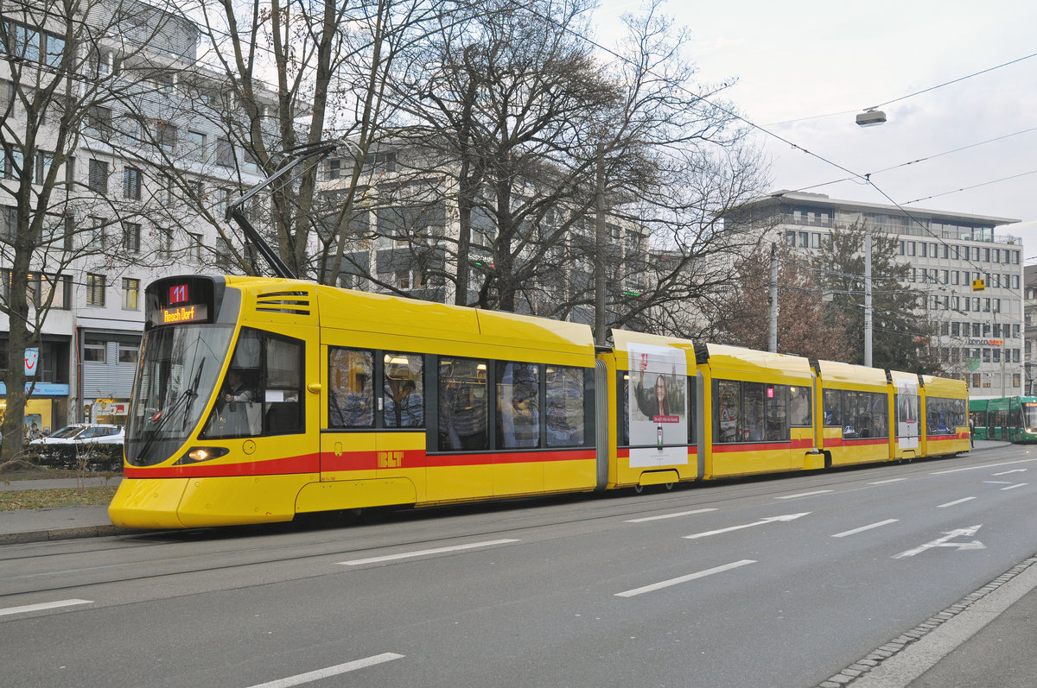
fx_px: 1036
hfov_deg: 53.2
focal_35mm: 36
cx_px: 518
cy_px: 344
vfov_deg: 36.8
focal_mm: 24
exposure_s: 1/125
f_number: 5.6
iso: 500
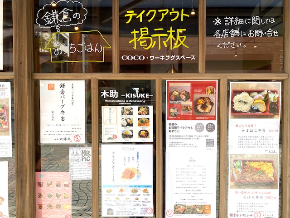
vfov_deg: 53.1
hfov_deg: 67.3
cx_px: 145
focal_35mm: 26
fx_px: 218
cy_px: 109
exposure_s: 1/389
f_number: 1.8
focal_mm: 4.25
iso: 32
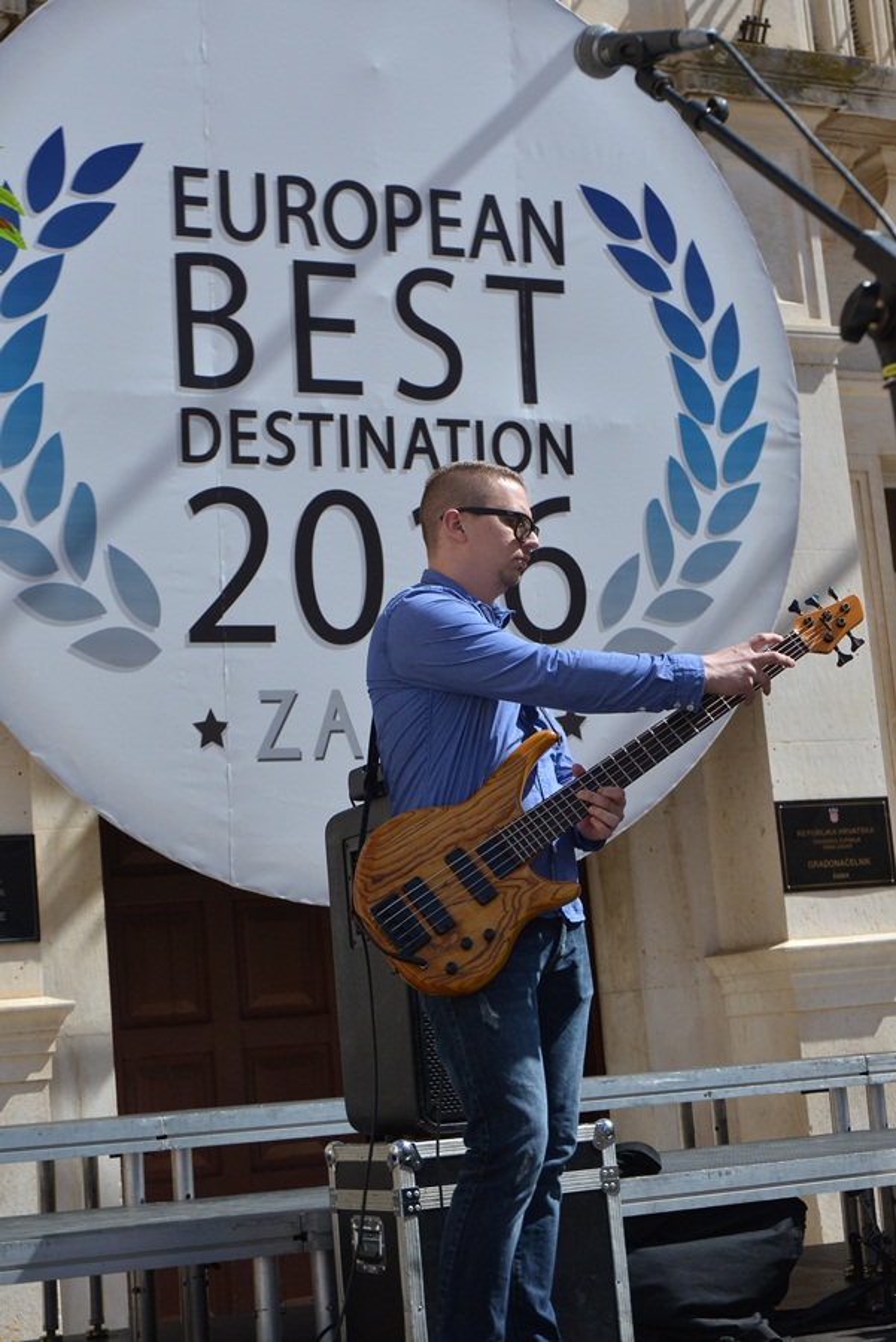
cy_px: 671
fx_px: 2312
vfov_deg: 32.4
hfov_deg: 21.9
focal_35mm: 62
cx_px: 448
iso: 400
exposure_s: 1/1250
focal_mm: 62
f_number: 9
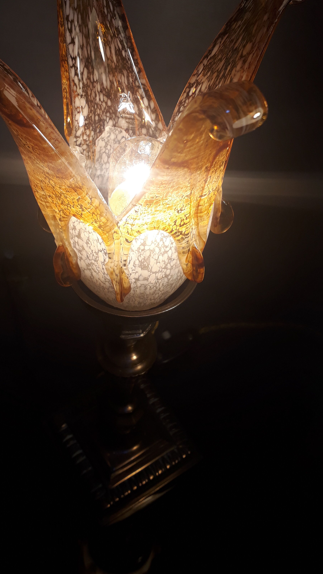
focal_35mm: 38
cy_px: 215
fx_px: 579
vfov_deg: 52.2
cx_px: 145
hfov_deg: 31.2
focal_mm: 3.6
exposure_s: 1/135
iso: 40
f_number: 1.9
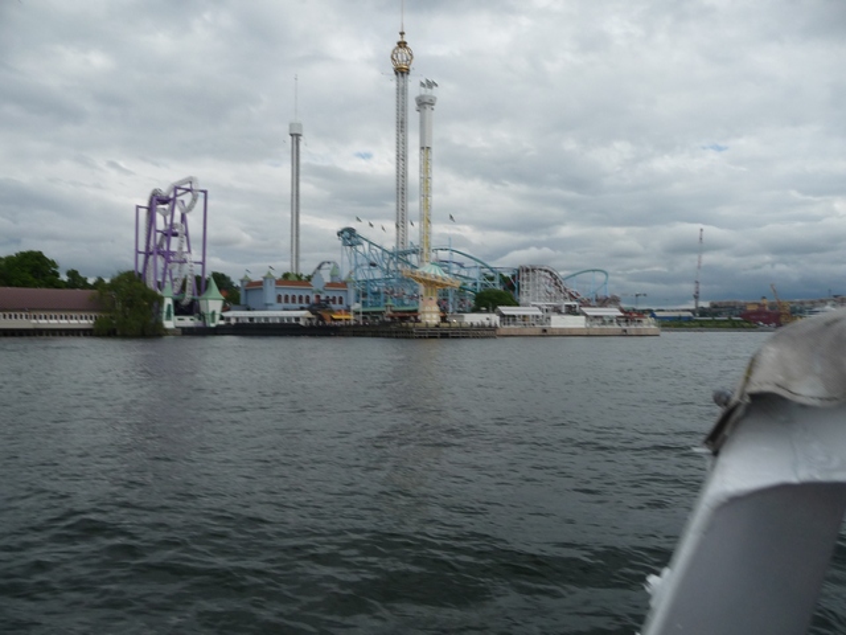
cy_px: 318
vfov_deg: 49.7
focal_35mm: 28
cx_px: 423
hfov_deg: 63.4
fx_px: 684
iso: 100
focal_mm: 4.7
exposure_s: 1/320
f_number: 8
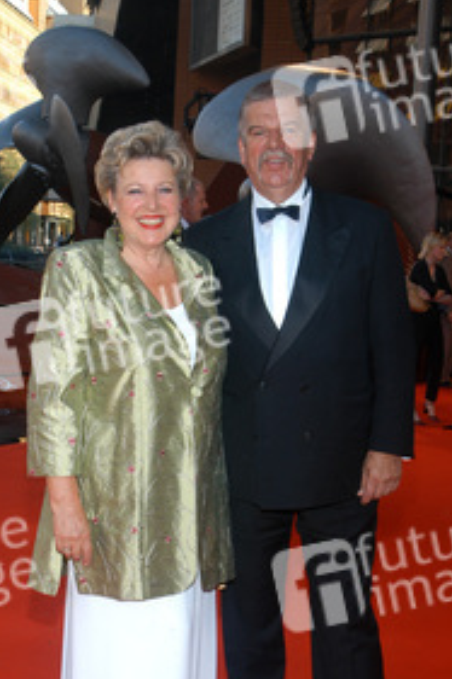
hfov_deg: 21.2
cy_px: 454
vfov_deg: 31.2
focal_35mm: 64
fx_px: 1207
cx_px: 176
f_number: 8
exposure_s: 1/80
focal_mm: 30
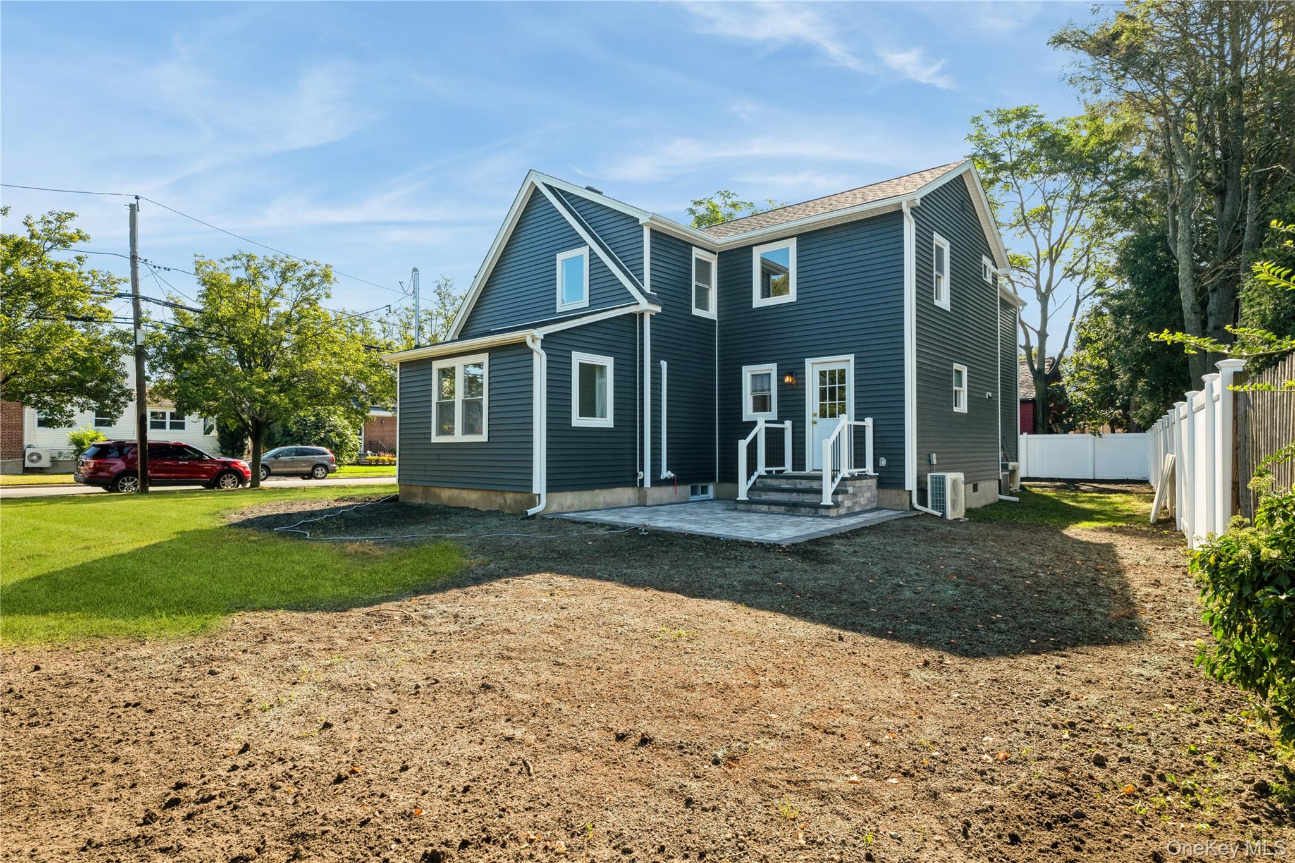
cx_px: 648
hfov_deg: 86.9
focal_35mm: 19
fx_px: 683
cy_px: 432
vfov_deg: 64.5
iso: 400
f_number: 11
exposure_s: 1/250
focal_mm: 19
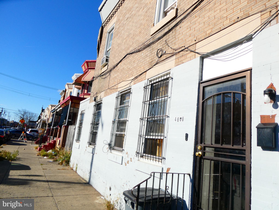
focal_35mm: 24
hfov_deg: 71.6
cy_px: 105
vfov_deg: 56.8
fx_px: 193
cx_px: 140
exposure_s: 1/1000
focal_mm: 4.3
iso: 80
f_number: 4
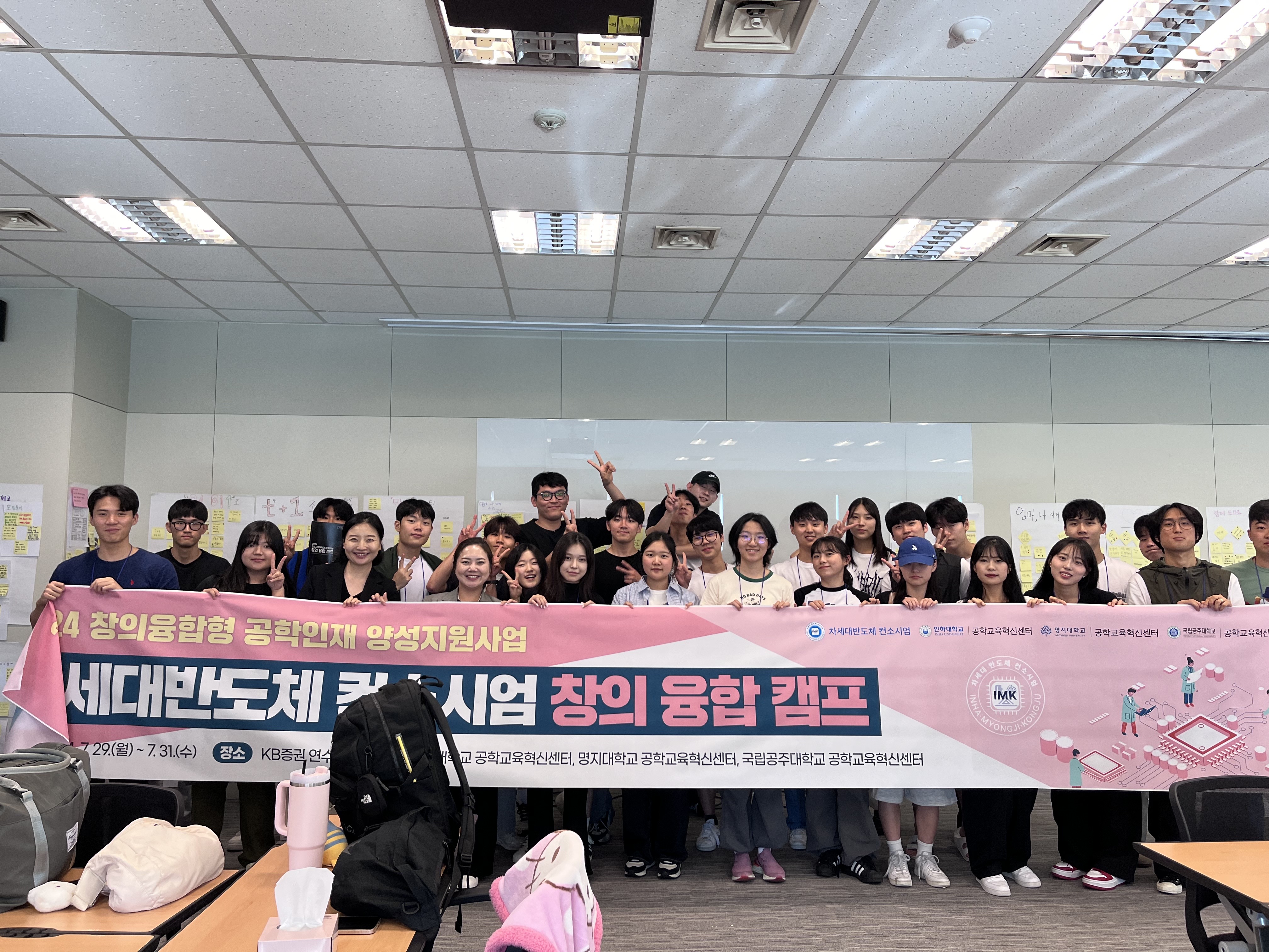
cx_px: 634
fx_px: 953
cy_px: 476
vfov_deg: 53.1
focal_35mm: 26
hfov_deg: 67.3
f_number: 1.6
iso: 125
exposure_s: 1/120
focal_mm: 5.1
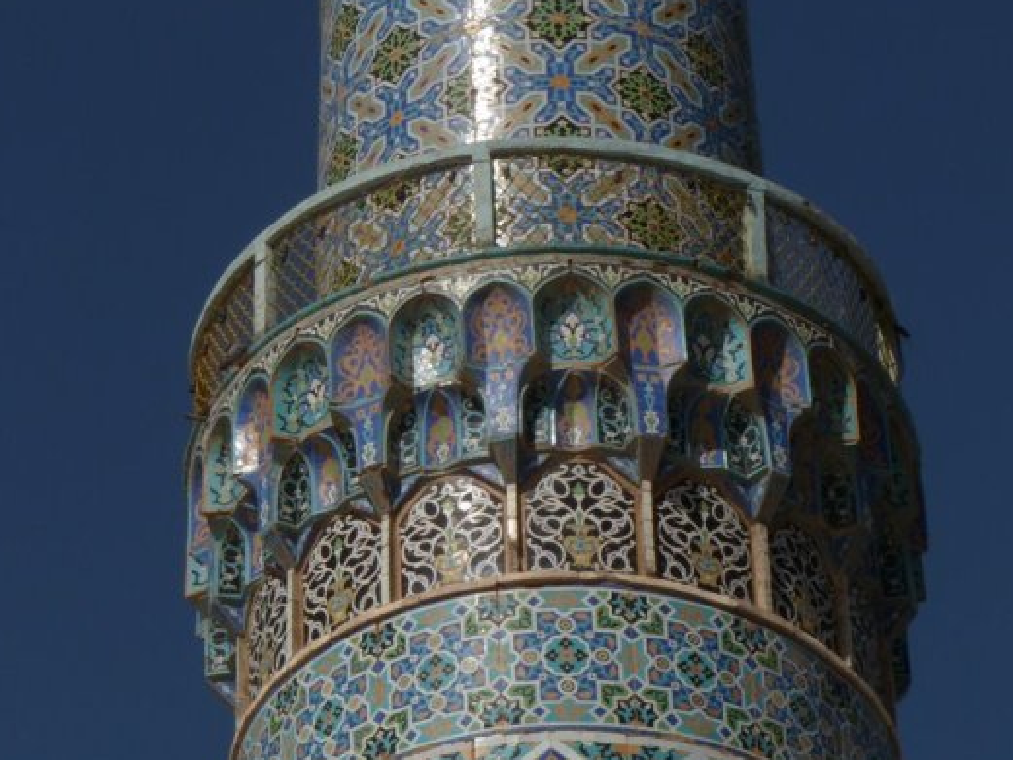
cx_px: 443
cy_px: 352
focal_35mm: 227
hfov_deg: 8.7
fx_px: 6644
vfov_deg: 6.5
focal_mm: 35.2
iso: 100
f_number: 8
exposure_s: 1/500
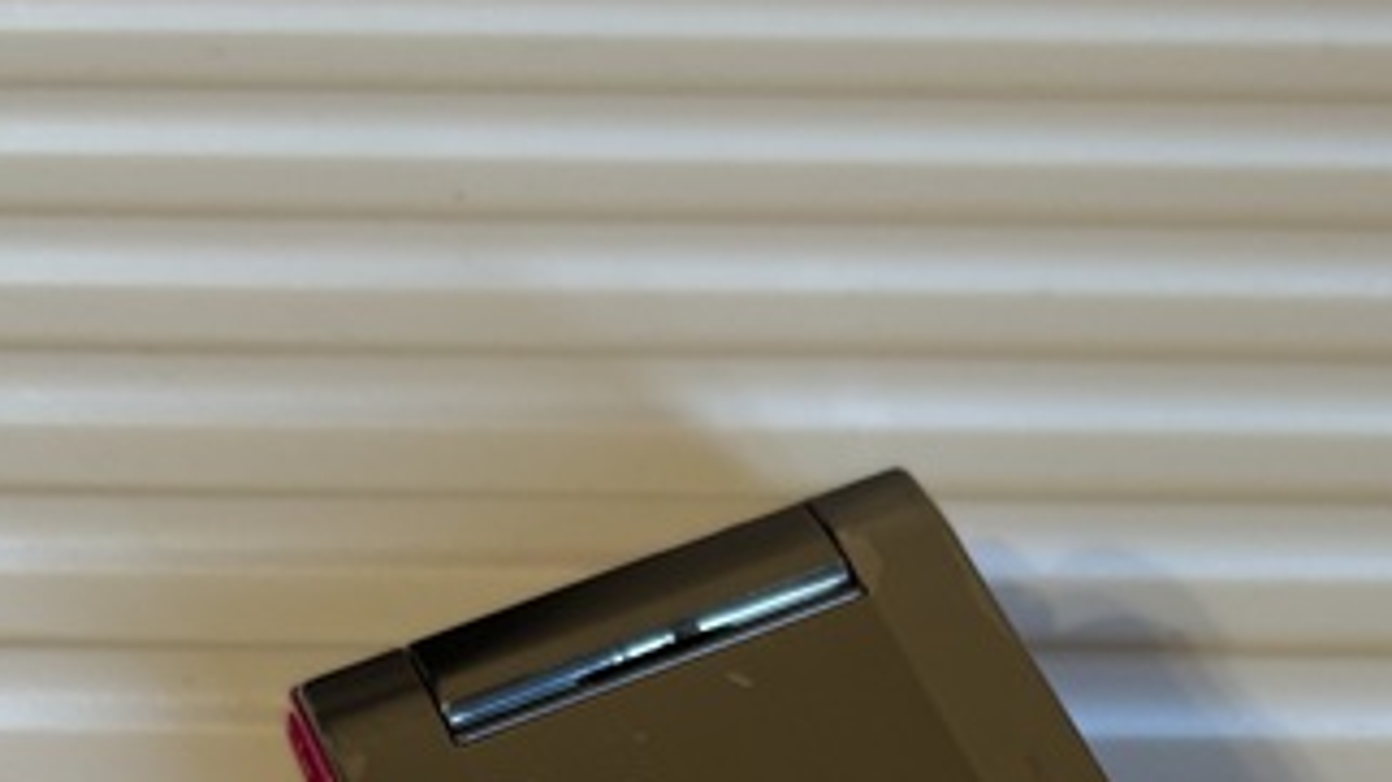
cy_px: 1305
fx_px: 2436
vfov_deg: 16.1
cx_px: 983
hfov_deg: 31.5
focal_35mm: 66
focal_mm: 5.96
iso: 125
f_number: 1.6
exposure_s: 1/100
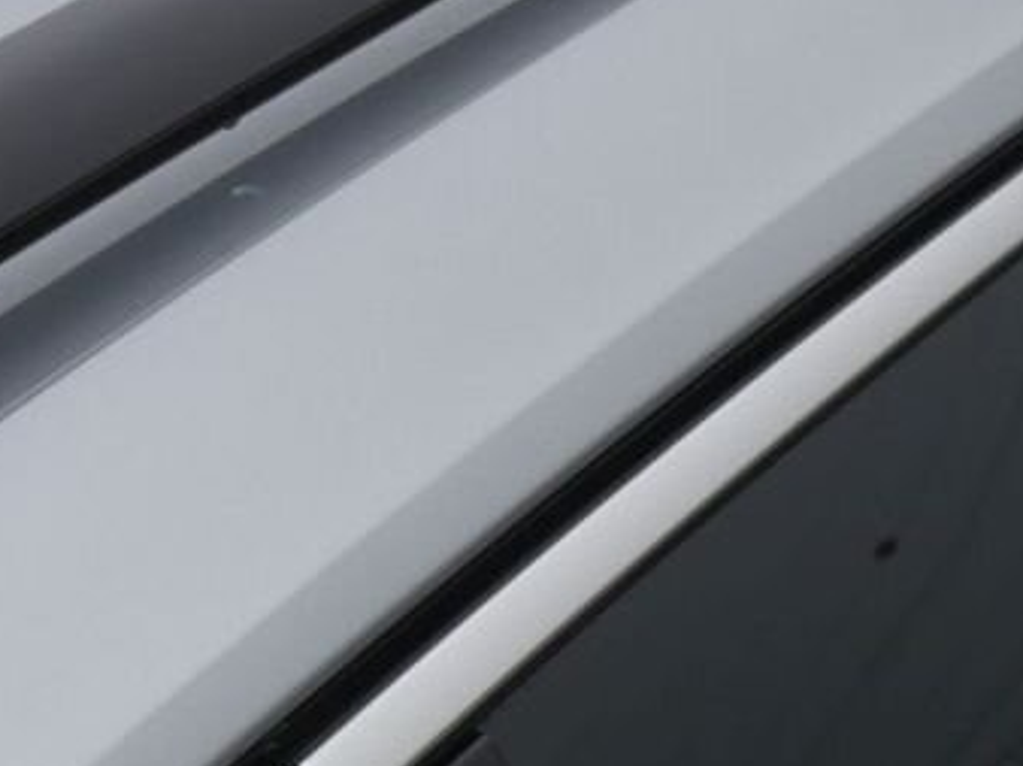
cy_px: 300
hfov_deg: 10.7
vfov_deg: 8.0
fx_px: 5463
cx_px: 221
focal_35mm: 185
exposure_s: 1/125
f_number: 5.6
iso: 80
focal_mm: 10.8
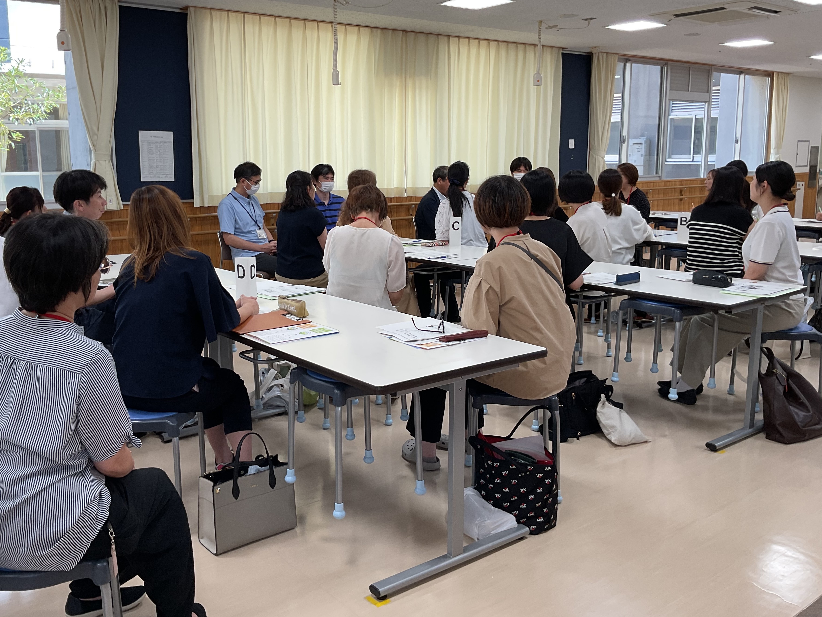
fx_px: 689
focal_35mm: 29
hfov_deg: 61.7
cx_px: 411
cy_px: 308
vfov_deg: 48.2
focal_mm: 3
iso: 32
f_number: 1.8
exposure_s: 1/120
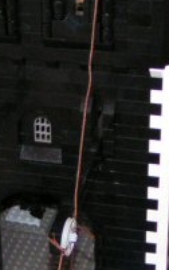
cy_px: 218
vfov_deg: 16.2
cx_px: 46
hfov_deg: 10.2
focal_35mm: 128
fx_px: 941
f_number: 2.8
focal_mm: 5.8
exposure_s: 1/40
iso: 200
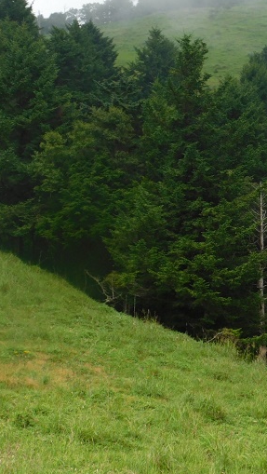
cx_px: 307
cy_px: 211
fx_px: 967
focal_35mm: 77
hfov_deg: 15.2
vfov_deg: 27.5
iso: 125
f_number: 3.7
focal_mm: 8
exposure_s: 1/500
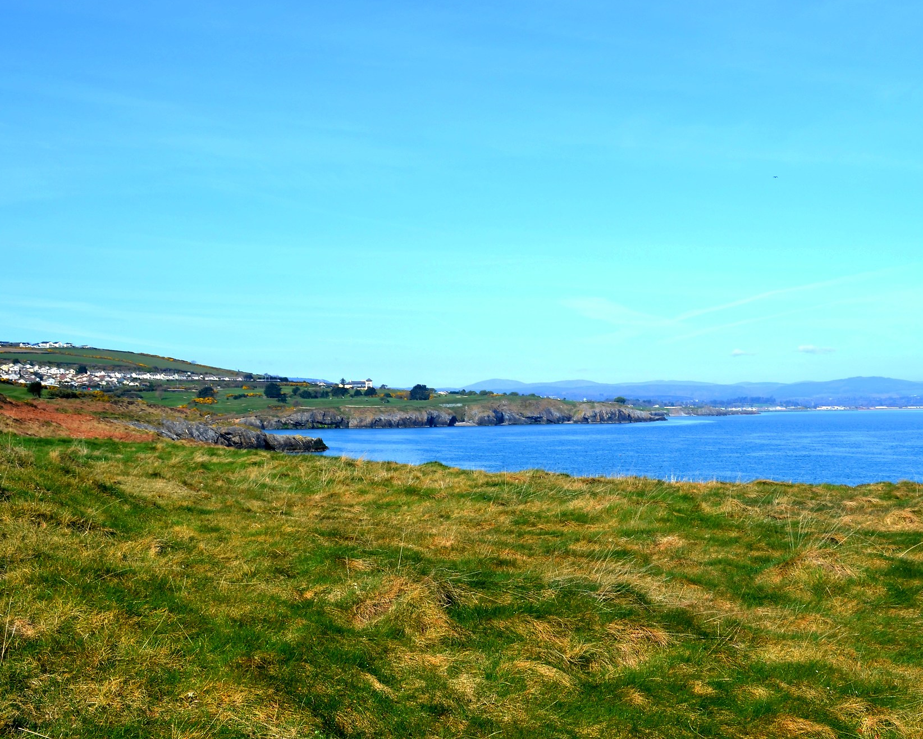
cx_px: 534
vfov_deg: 40.1
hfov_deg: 48.9
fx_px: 1011
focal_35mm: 37
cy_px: 418
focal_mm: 18
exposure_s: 1/200
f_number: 7.1
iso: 100
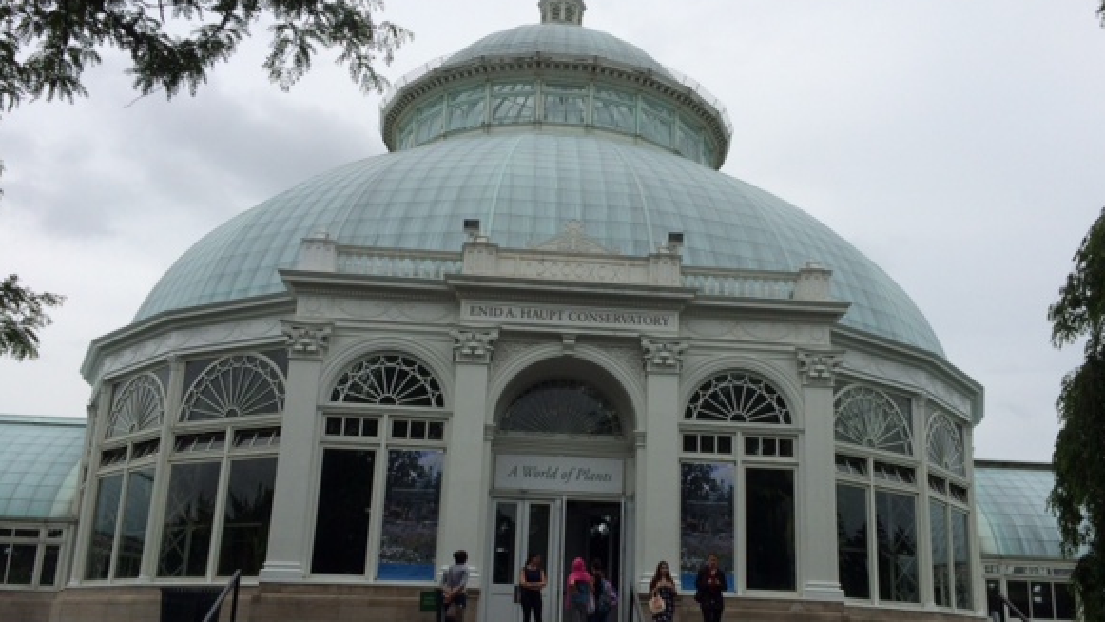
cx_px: 597
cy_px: 367
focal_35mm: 36
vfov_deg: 32.8
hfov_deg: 55.2
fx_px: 1055
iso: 40
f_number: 2.2
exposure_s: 1/3425
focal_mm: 4.12
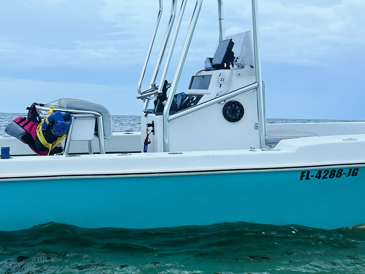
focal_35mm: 69
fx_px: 727
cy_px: 113
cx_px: 135
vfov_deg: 21.3
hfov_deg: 28.1
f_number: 1.5
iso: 50
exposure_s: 1/2208
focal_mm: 5.7
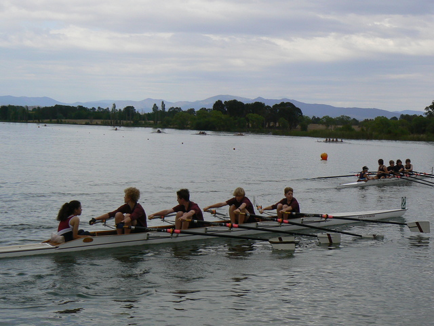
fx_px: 878
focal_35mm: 70
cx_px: 217
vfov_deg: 21.0
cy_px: 163
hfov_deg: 27.8
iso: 80
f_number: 6.3
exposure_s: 1/400
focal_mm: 9.6
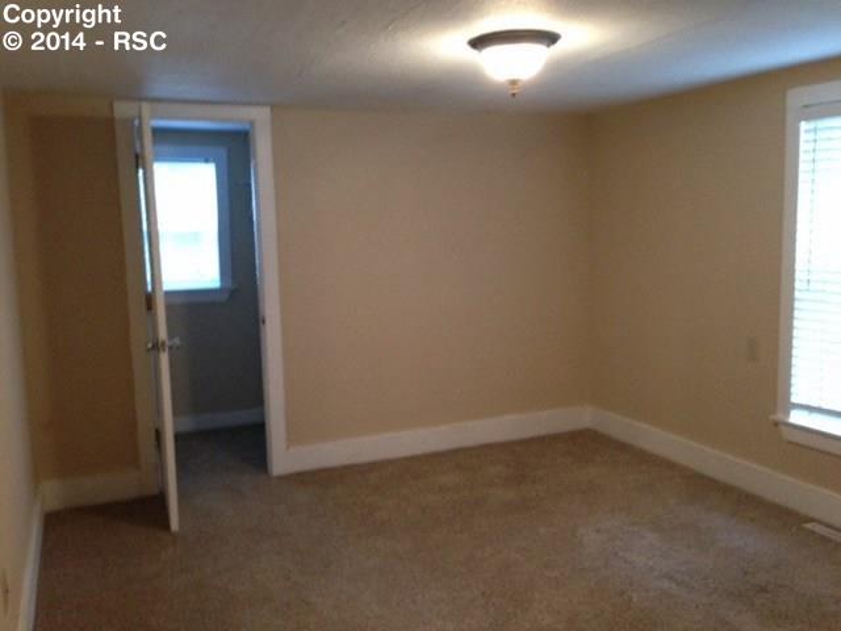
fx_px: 802
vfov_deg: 42.9
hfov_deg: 55.4
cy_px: 316
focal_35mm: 33
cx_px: 420
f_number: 2.4
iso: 200
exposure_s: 1/20
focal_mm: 4.12
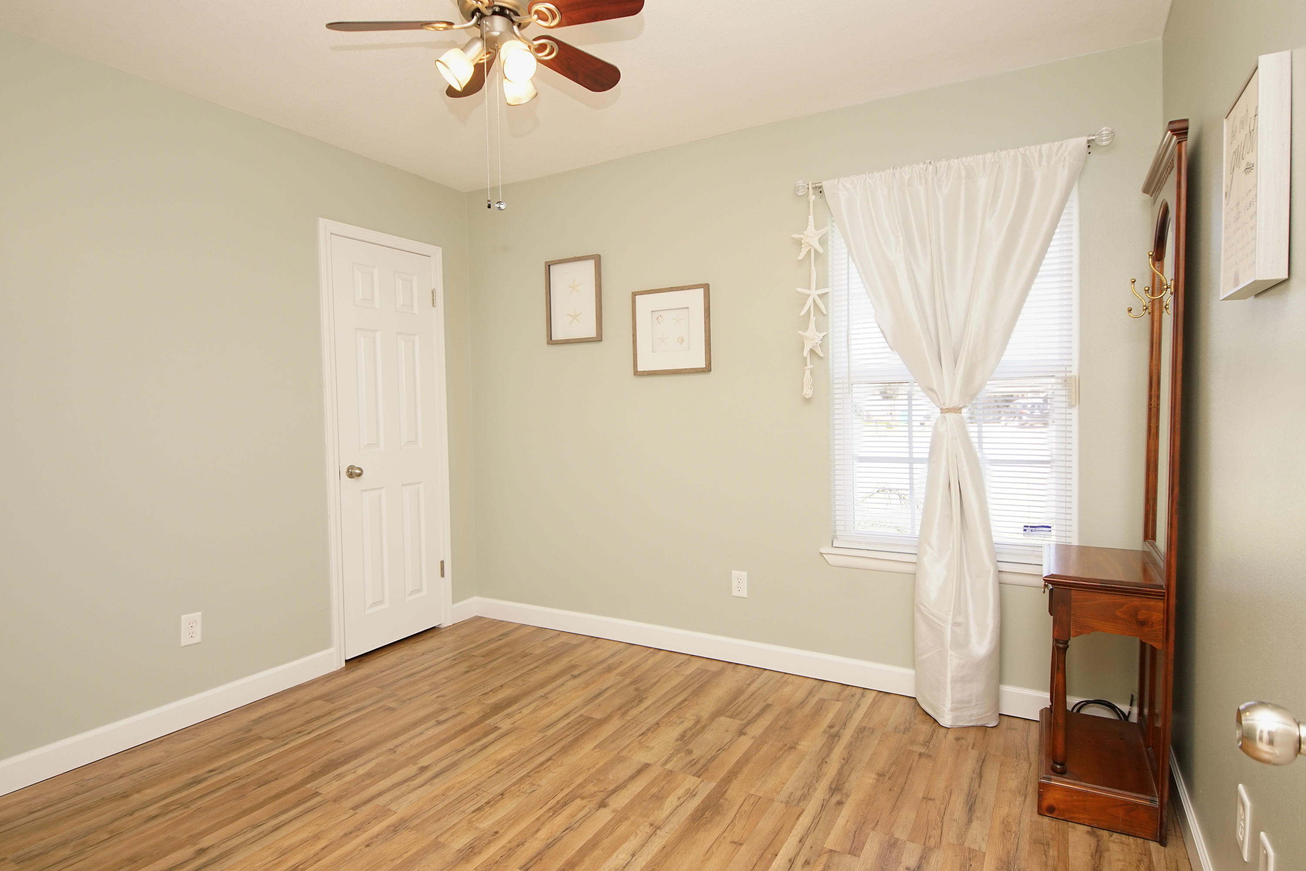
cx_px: 653
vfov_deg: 67.4
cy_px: 436
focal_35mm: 18
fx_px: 653
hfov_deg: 90.0
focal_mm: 12
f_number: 4.5
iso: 500
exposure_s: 1/60
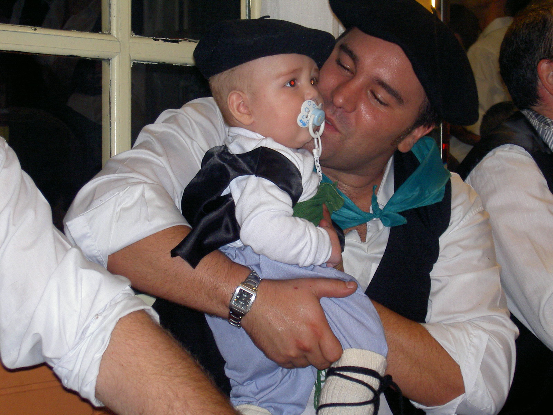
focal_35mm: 84
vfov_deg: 17.6
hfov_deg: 23.3
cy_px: 208
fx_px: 1342
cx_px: 276
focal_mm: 17.4
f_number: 4.1
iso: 100
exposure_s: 1/78.1
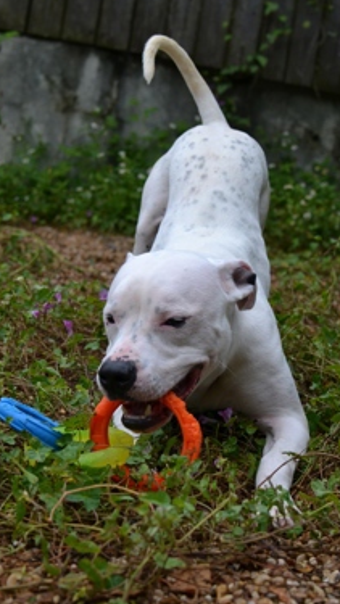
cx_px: 139
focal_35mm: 62
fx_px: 987
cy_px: 288
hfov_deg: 19.5
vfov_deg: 34.0
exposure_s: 1/1000
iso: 400
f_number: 4.5
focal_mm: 35
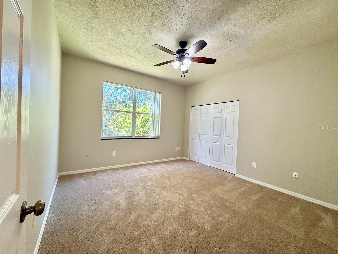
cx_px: 169
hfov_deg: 102.1
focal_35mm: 14
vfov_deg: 85.7
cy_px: 127
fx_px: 137
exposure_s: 1/120
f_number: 2.2
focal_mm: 2.22
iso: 160
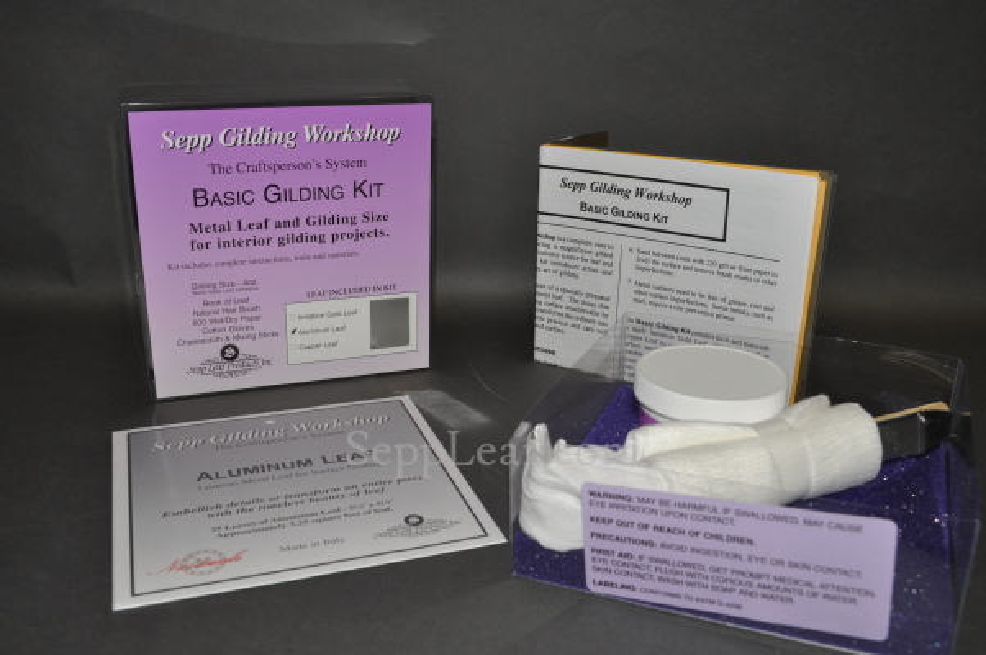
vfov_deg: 36.8
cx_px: 493
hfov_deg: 53.2
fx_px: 985
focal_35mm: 36
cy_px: 328
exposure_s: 1/125
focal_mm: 24
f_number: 9
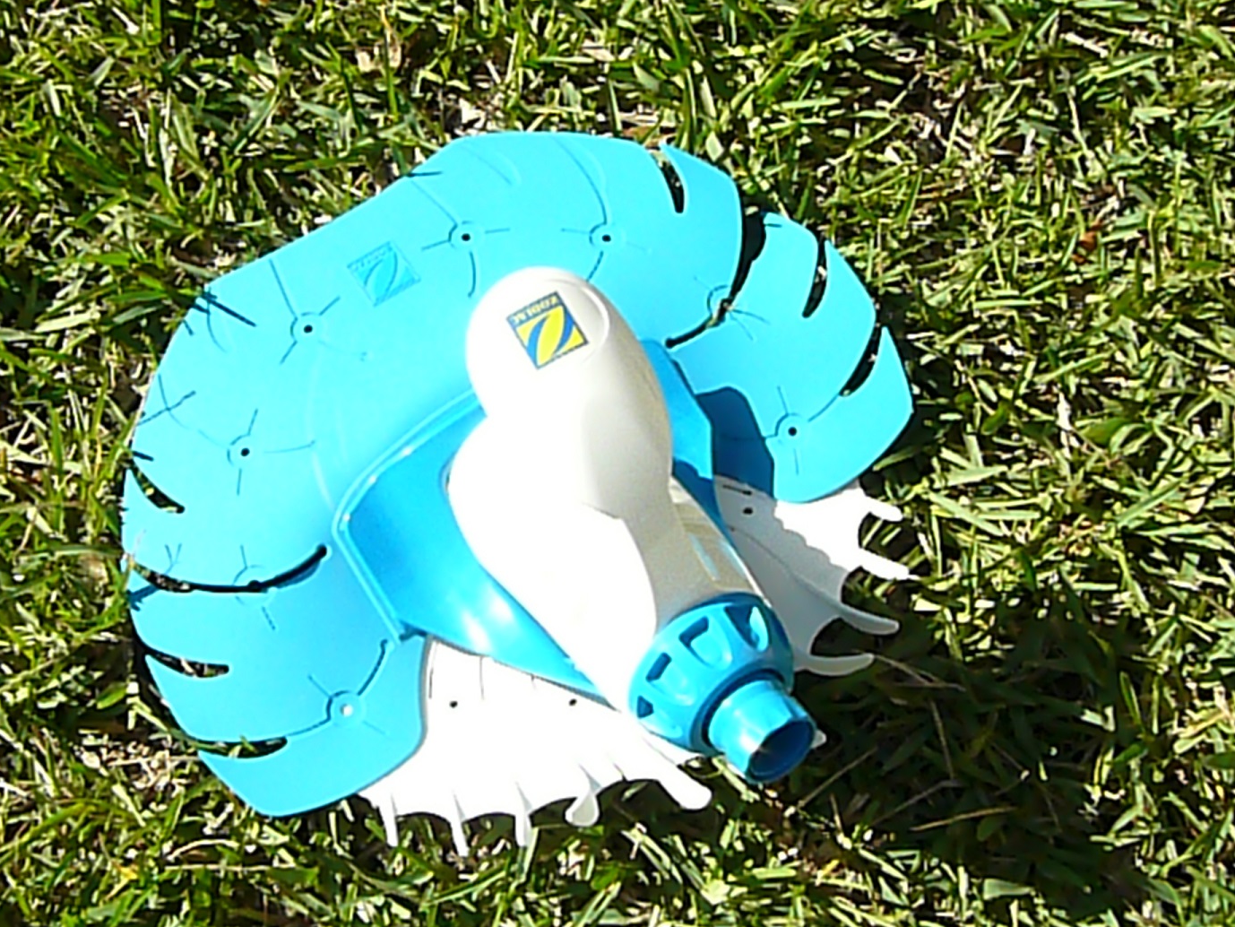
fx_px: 1392
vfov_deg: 36.8
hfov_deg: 47.8
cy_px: 499
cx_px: 551
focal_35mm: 39
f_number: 5
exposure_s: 1/2000
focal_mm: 5.2
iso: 800
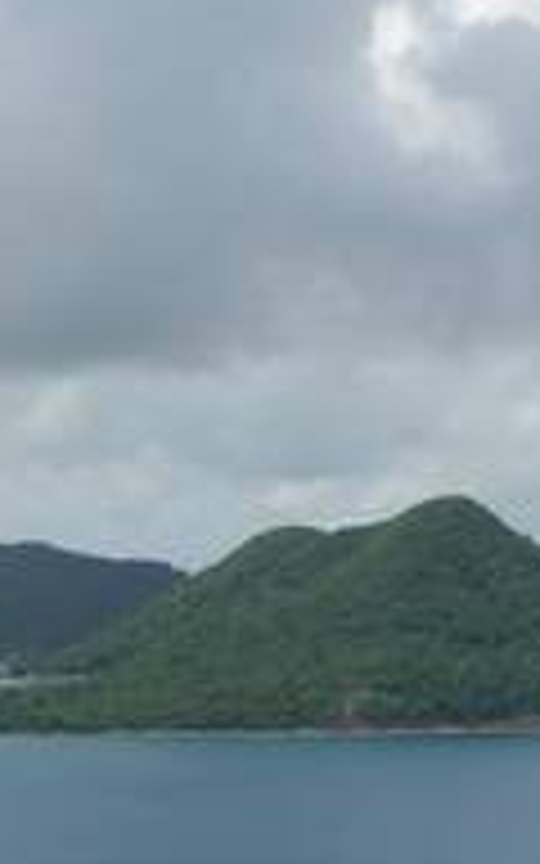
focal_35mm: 111
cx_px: 882
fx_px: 2614
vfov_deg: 18.7
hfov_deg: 11.2
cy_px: 569
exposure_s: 1/200
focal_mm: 20
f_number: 11
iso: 100
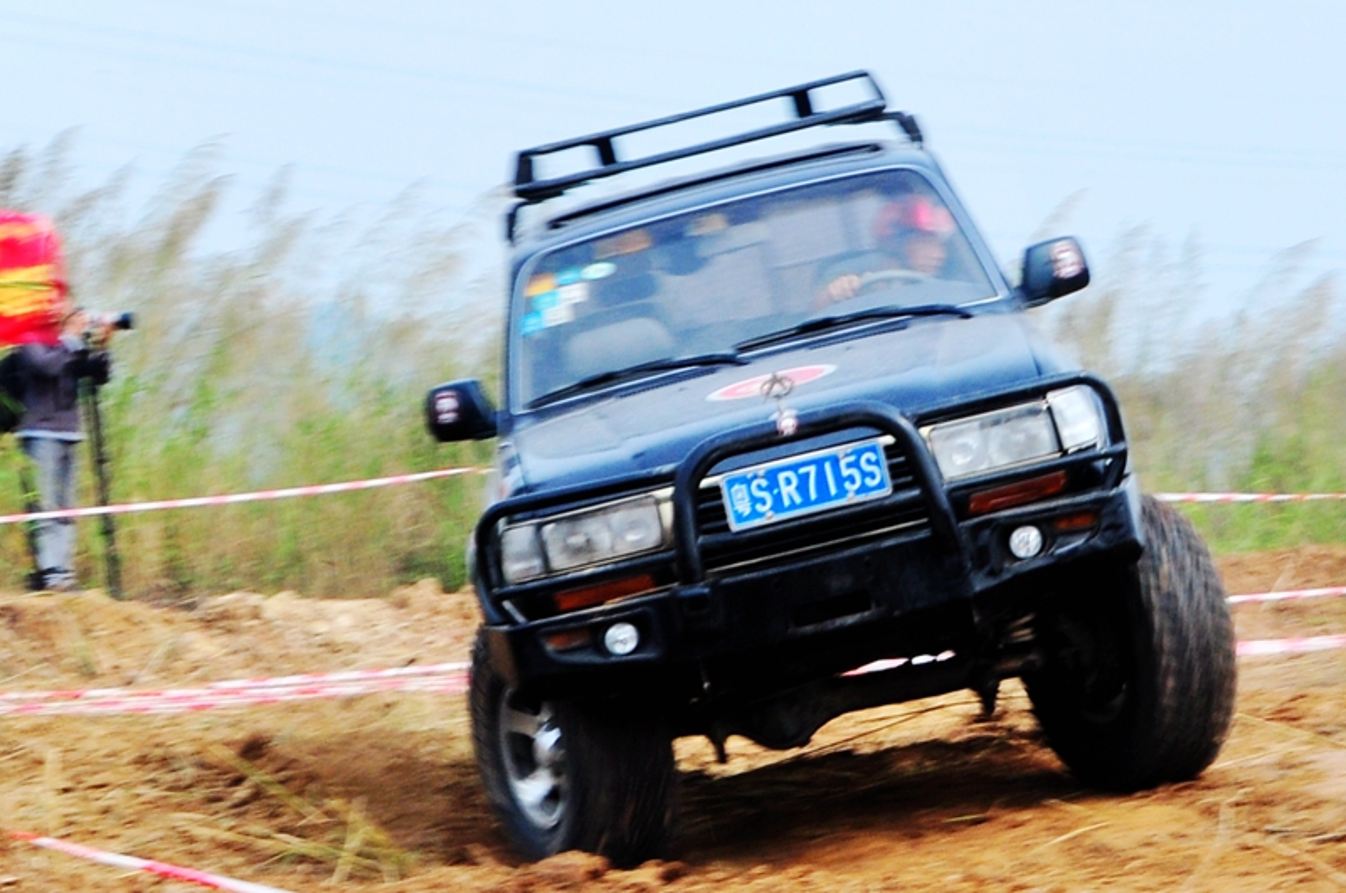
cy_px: 446
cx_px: 673
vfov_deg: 21.5
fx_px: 2352
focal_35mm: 63
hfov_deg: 31.9
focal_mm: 42
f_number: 16
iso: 200
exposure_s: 1/60
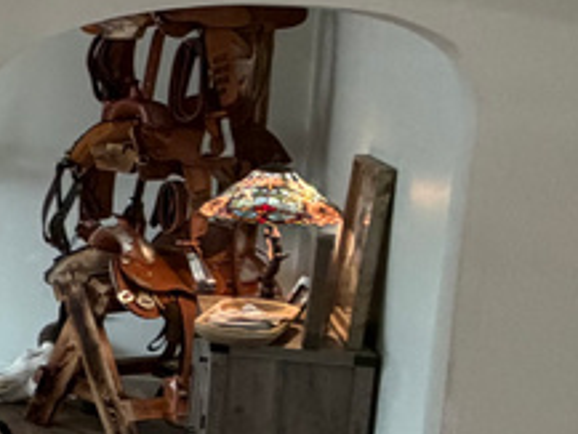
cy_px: 221
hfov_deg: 16.6
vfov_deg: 22.3
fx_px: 1103
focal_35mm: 66
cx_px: -714
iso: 200
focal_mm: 2.22
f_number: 2.2
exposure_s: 1/60
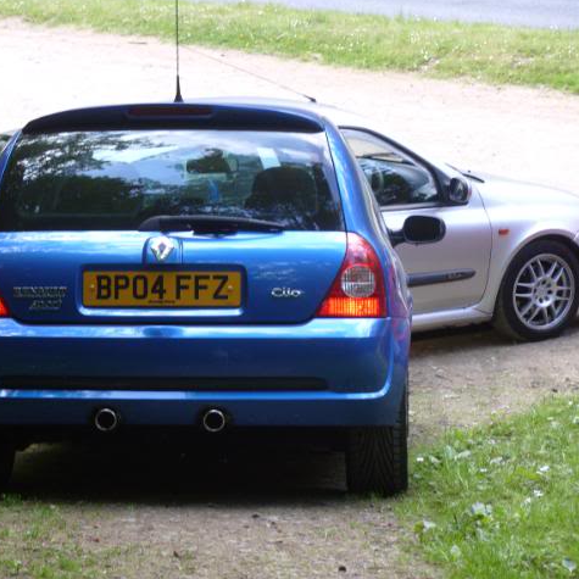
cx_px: 199
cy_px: 288
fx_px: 2365
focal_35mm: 125
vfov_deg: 14.0
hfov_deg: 13.9
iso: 100
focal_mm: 23.3
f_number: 3.6
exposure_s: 1/90
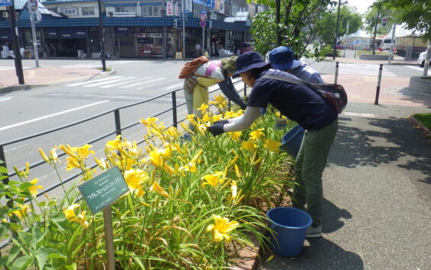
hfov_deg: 62.9
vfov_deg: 41.6
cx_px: 217
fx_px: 352
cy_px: 162
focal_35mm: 30
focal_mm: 5
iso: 125
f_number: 4.2
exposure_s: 1/500
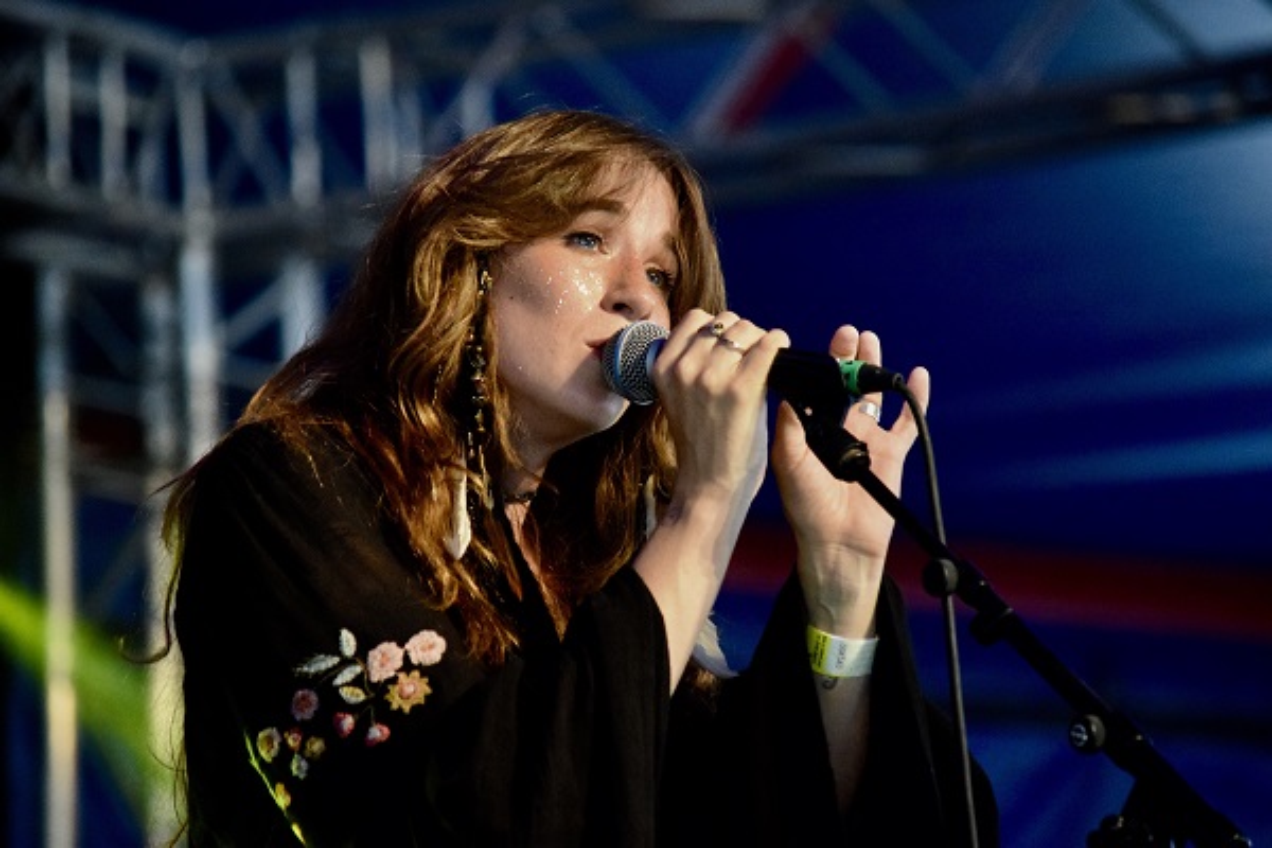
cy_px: 424
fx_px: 10599
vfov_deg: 4.6
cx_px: 636
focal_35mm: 300
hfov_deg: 6.9
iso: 6400
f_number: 5
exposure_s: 1/200
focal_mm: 200
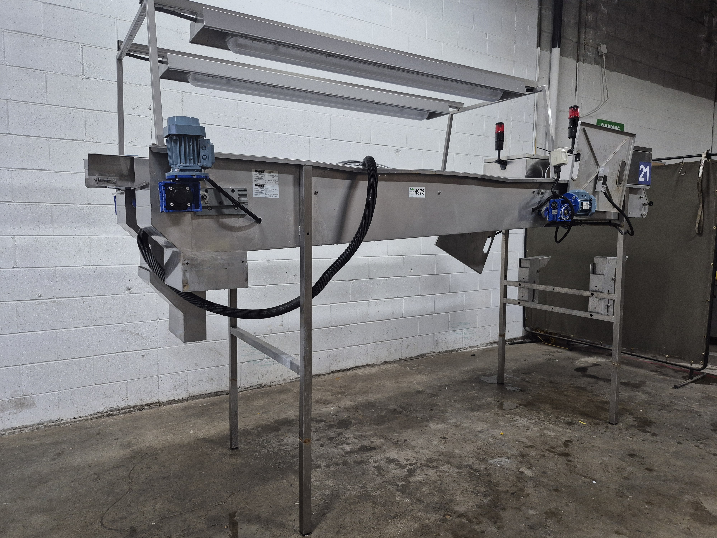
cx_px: 358
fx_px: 476
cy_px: 269
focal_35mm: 23
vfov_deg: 58.9
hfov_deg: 73.9
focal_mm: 5.4
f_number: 1.8
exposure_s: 1/120
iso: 200
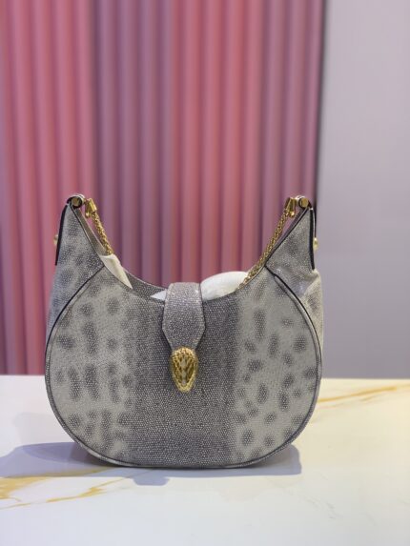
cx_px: 205
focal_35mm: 52
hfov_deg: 28.0
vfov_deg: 36.8
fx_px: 821
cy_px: 273
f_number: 2.4
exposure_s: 1/100
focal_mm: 6
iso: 64
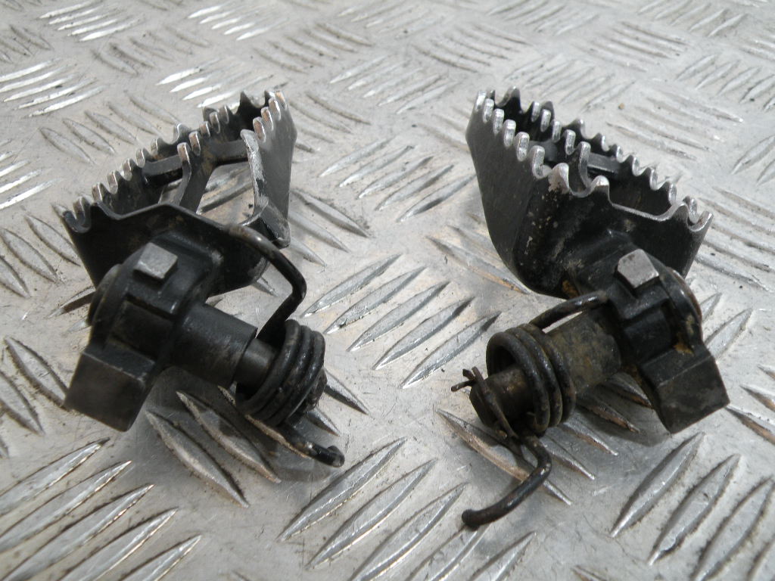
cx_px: 388
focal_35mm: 33
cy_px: 290
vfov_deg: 42.9
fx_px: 739
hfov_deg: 55.4
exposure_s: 1/65.5
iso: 117
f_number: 3.2
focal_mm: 5.8
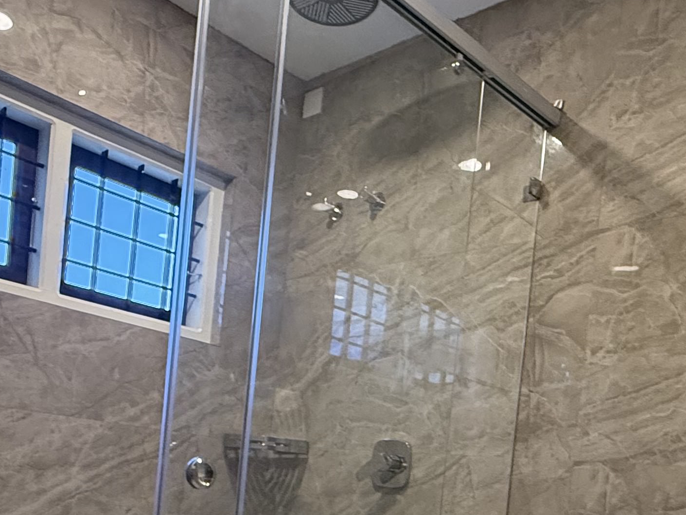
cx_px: 343
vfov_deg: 33.0
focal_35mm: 40
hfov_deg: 46.8
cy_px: 515
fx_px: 793
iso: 640
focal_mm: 2.22
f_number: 2.2
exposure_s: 1/100
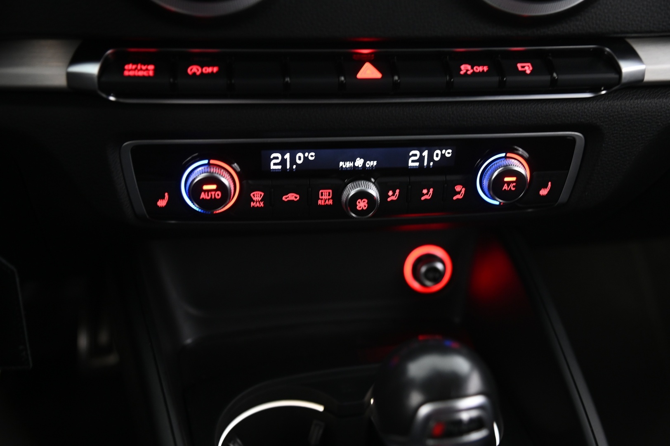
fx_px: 855
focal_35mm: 46
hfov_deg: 42.8
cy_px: 223
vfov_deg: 29.2
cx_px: 335
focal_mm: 46
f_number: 4
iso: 2000
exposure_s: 1/10
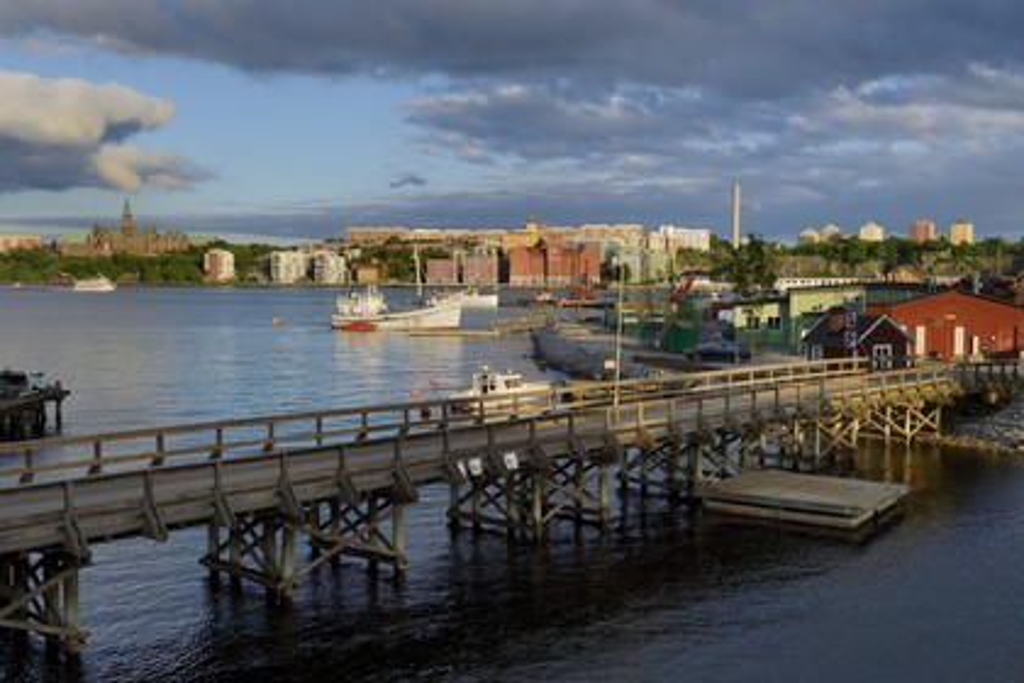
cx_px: 512
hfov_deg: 50.7
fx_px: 1081
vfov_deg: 35.1
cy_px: 342
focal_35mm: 38
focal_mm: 38
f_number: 9
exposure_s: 1/250
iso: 200
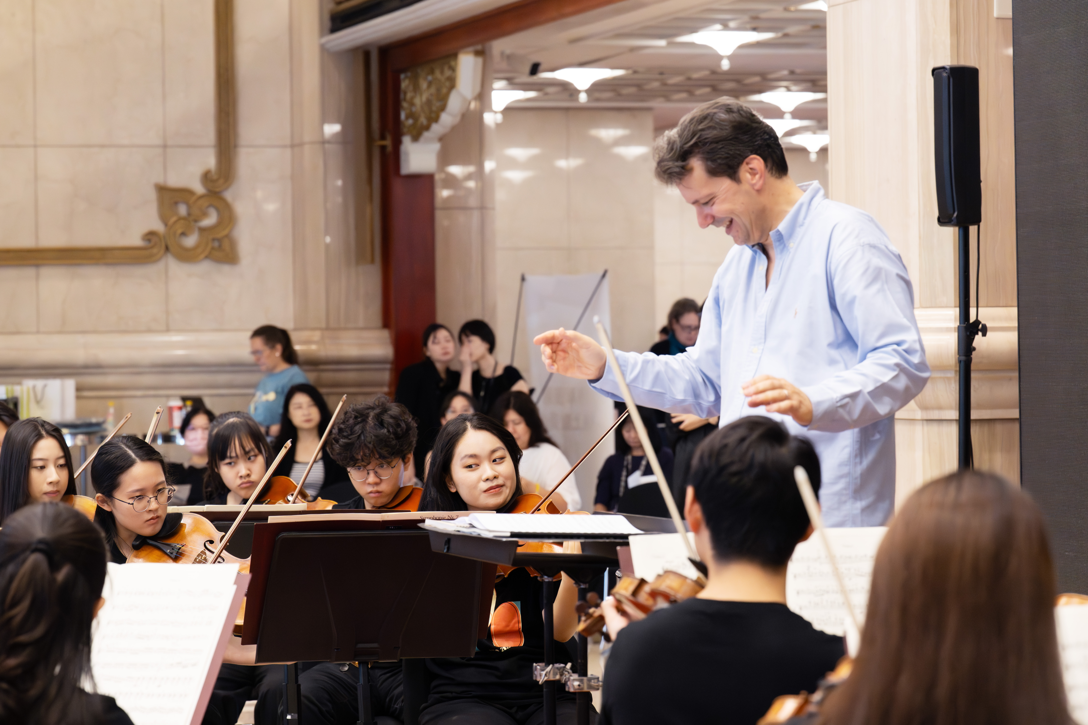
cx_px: 544
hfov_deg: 17.1
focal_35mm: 120
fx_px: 3626
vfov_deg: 11.4
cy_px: 362
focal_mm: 120
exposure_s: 1/160
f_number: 6.3
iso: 8000
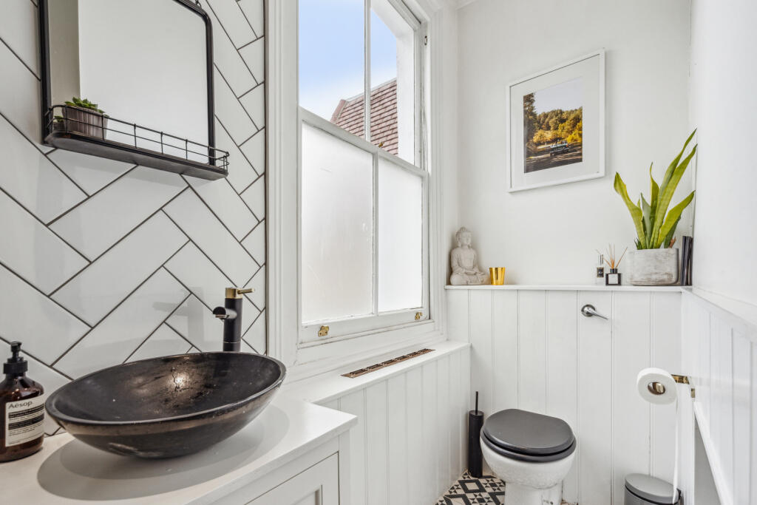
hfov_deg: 96.7
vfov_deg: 73.8
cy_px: 252
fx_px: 336
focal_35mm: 16
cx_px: 378
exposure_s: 1/60
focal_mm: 16
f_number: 11
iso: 400
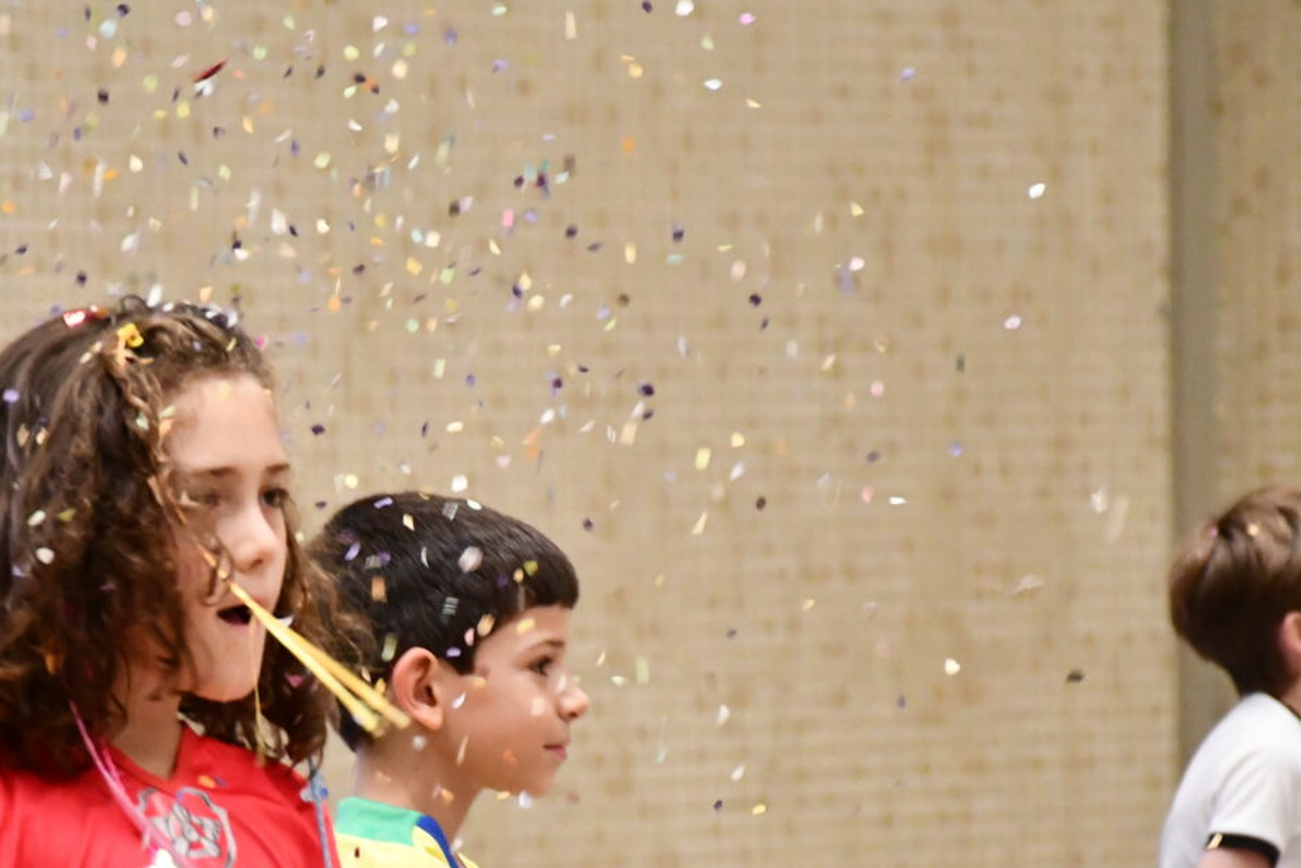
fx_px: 11818
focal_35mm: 327
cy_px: 831
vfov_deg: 4.2
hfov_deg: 6.3
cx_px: 267
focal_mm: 105
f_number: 5.6
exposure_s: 1/125
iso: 5000
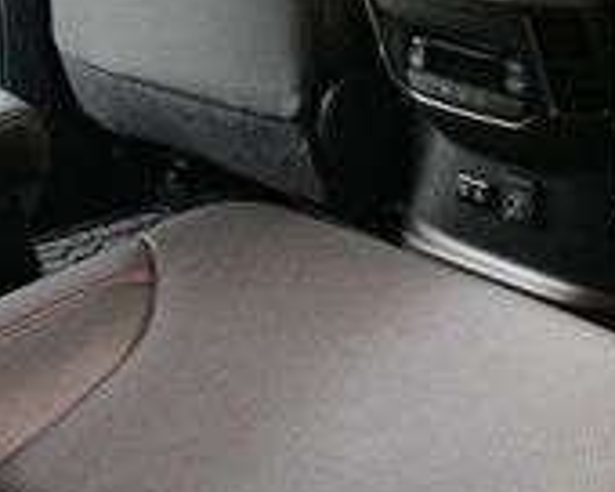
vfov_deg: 13.9
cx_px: 633
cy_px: -163
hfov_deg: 17.6
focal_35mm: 106
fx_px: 1929
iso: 5000
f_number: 3.5
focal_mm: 20
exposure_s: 1/60
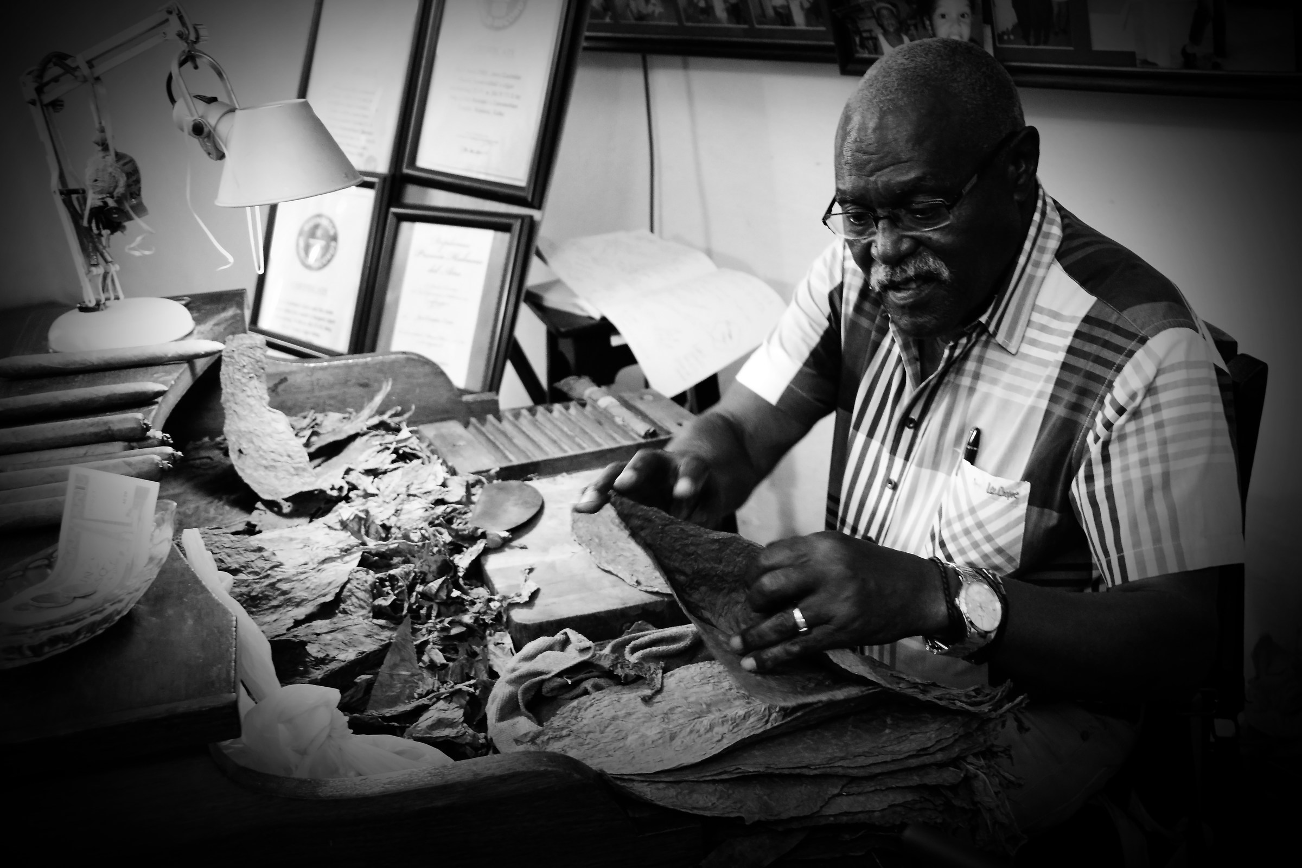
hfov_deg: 47.9
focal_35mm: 40
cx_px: 651
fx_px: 1465
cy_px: 434
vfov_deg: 33.0
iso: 1600
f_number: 4
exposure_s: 1/50
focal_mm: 27
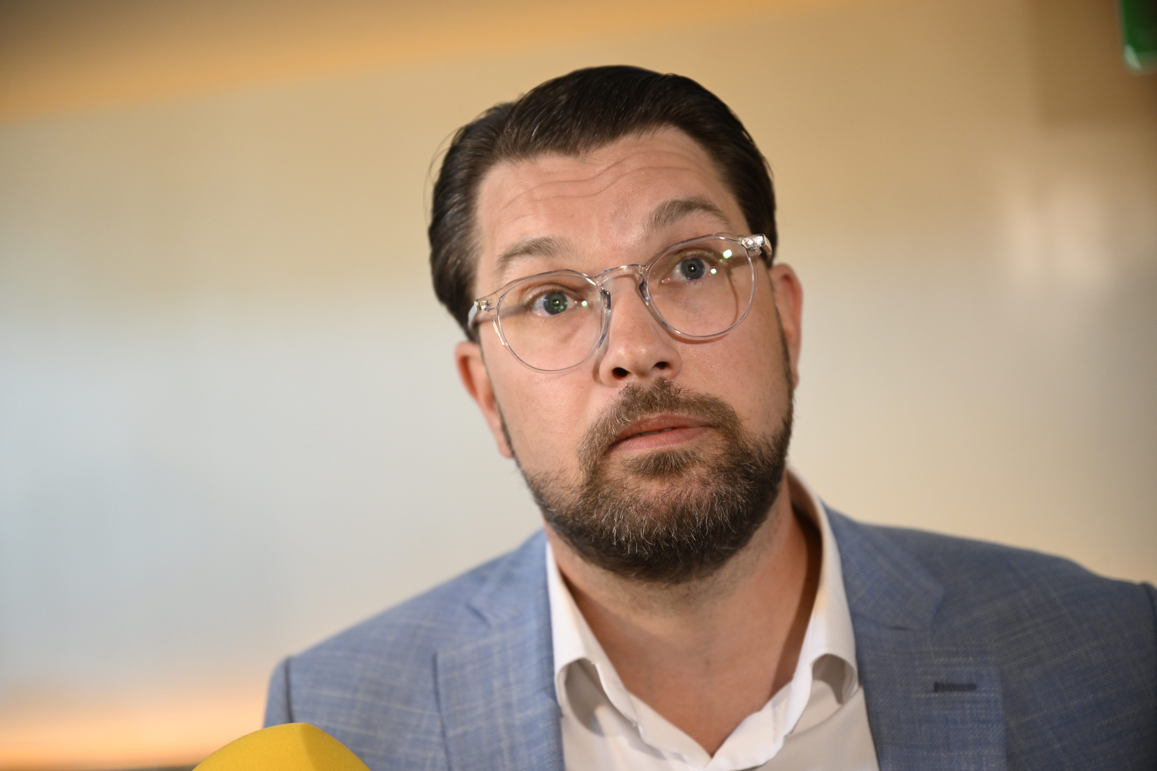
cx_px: 578
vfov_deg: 19.5
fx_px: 2250
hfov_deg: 28.8
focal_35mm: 70
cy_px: 386
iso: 1250
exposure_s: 1/200
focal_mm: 70
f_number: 2.8
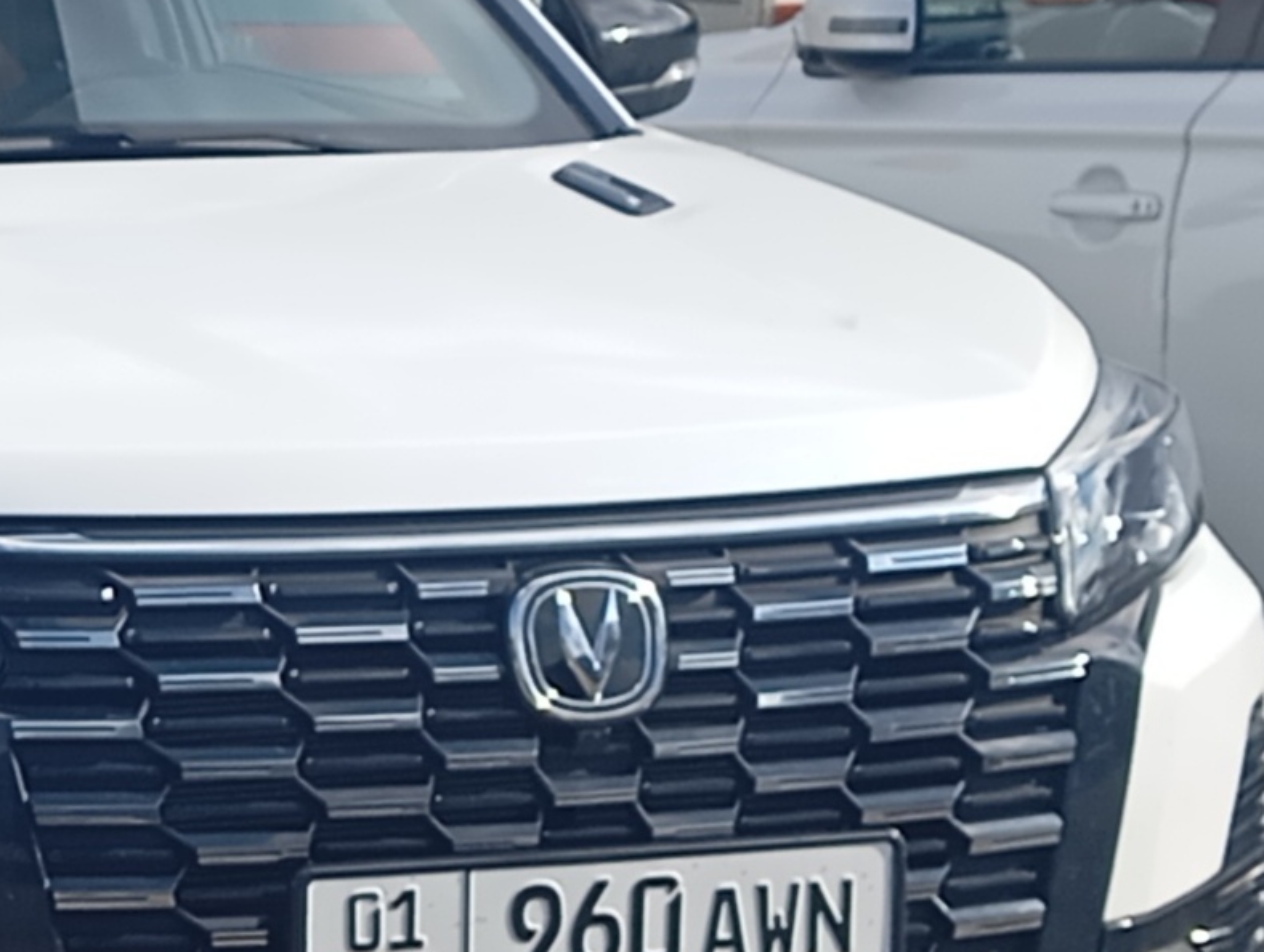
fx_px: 2378
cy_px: 577
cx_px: -35
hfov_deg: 27.8
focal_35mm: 65
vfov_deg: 22.6
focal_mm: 4.22
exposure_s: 1/630
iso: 115
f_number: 1.8
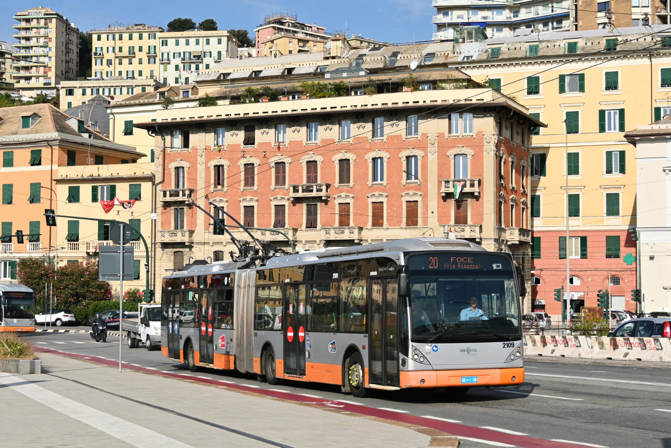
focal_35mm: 63
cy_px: 224
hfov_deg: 31.9
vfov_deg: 21.6
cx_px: 336
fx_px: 1174
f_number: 7.1
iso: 200
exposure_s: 1/1250
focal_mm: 42
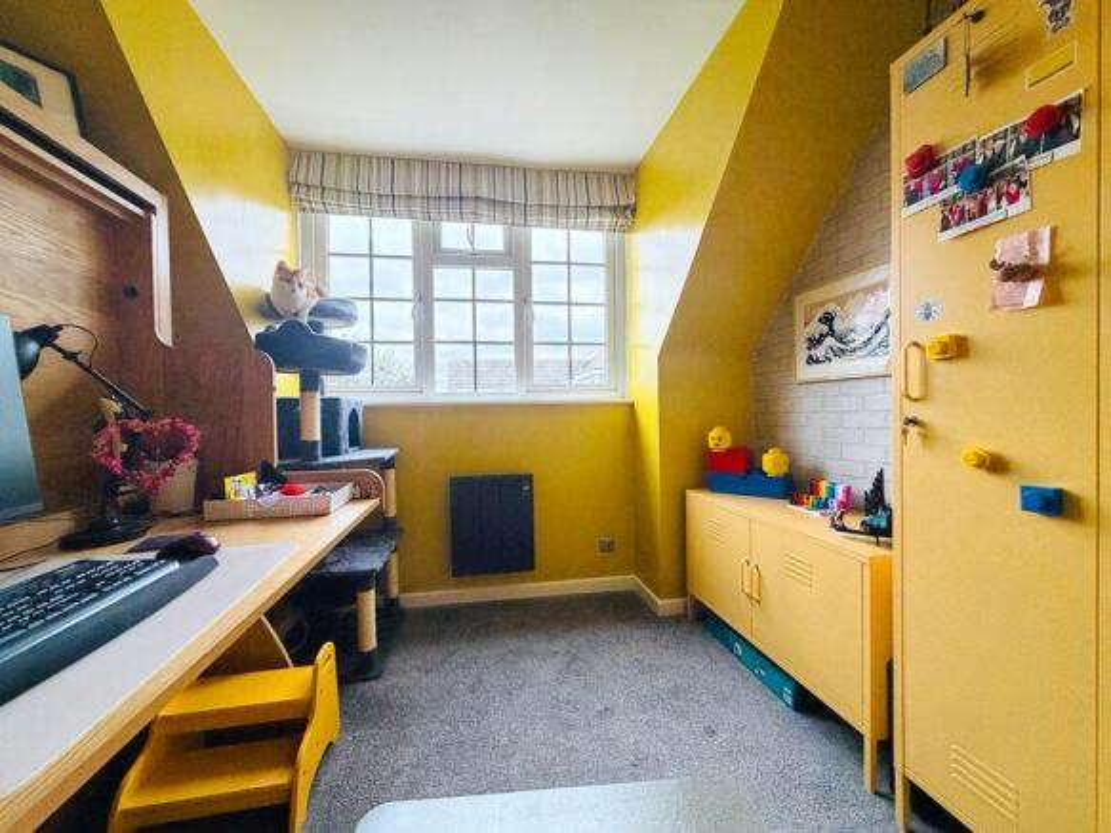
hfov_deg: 102.1
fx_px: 449
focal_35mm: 14
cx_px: 556
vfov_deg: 85.7
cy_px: 416
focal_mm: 2.22
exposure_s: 1/50
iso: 320
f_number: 2.2
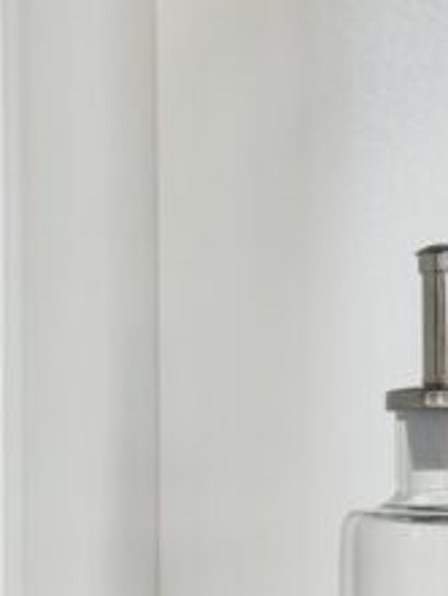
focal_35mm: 174
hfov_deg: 8.4
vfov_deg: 11.3
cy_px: 410
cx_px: 634
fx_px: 3000
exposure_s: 1/121
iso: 50
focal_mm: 6.76
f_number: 1.78
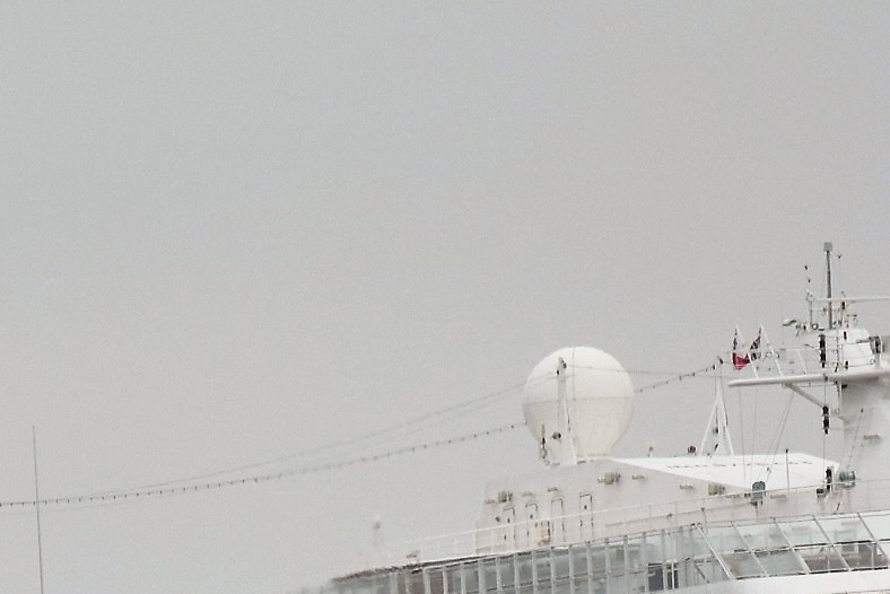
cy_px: 1025
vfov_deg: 2.0
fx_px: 17292
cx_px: 106
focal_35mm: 699
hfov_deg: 2.9
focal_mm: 105
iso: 400
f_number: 5.6
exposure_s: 1/100
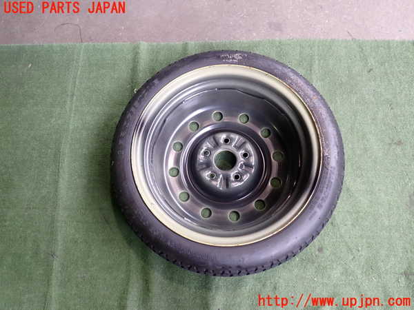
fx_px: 359
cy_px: 155
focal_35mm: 30
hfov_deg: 60.0
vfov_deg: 46.8
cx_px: 207
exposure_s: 1/50
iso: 200
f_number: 2.3
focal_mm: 5.4
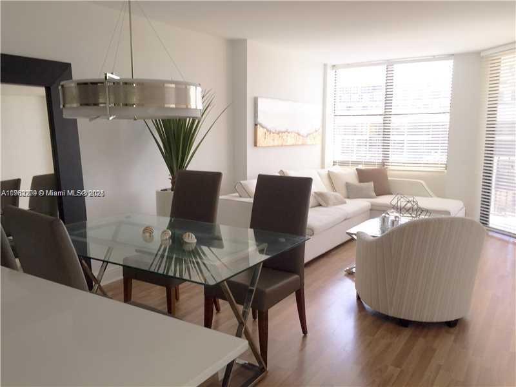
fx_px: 432
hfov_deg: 61.7
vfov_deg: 48.2
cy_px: 194
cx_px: 258
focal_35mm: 29
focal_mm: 4.15
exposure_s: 1/60
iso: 32
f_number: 2.2
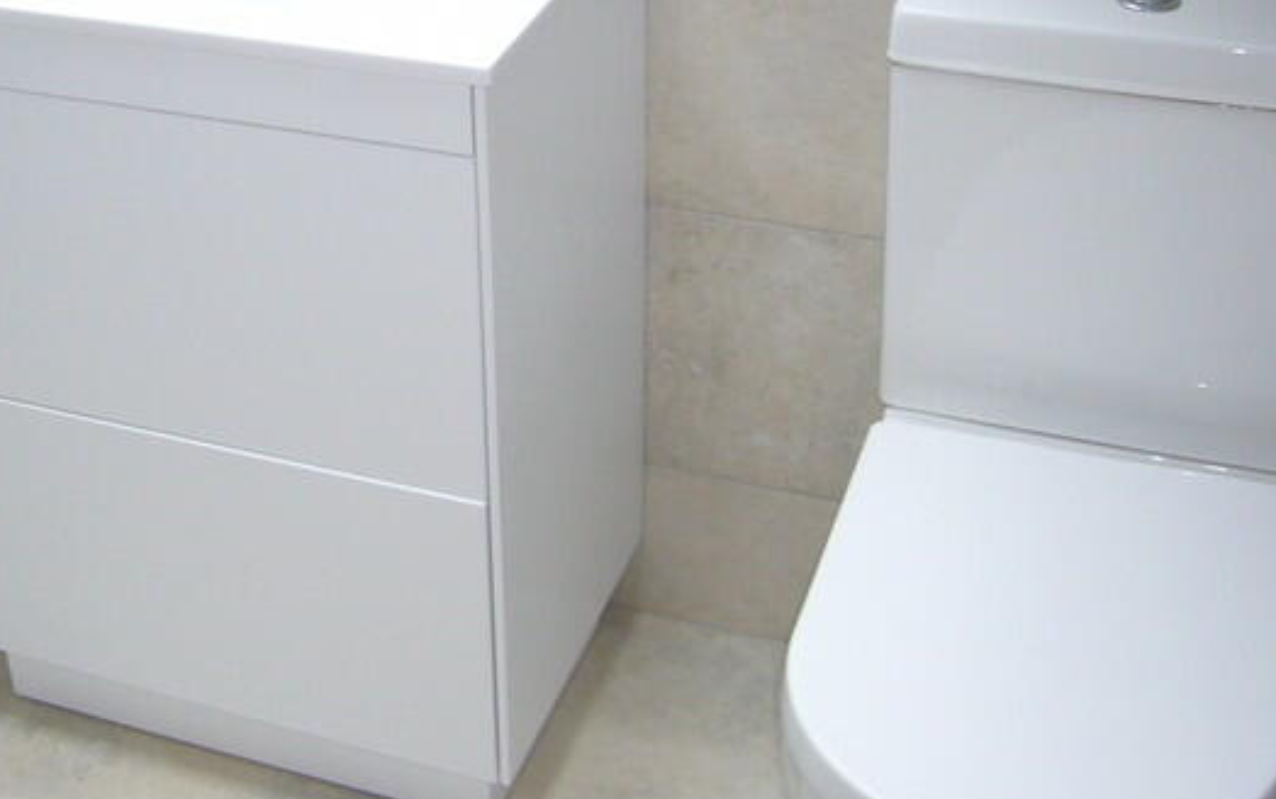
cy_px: 309
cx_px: 360
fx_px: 2018
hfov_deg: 34.5
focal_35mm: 58
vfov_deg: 22.3
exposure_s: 1/40
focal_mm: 4.6
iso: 80
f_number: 2.8
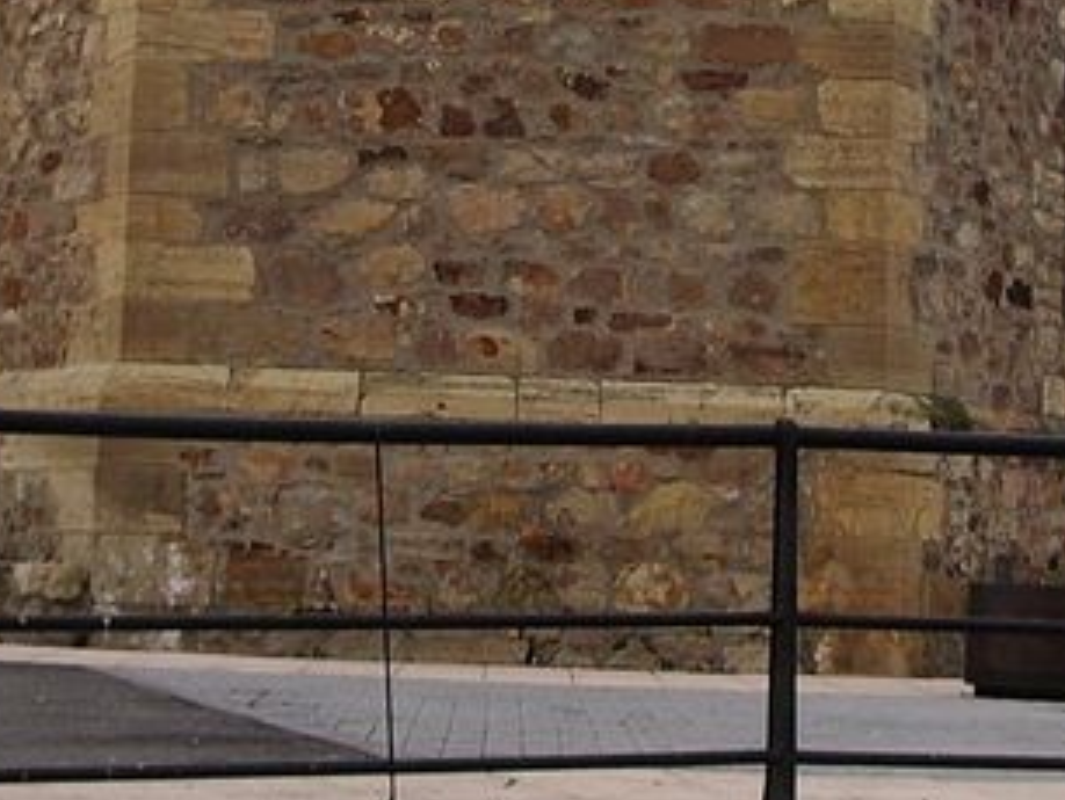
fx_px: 3602
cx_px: 727
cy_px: 63
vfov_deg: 12.6
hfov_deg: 16.8
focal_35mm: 117
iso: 50
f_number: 4.3
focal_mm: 5.8
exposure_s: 1/160
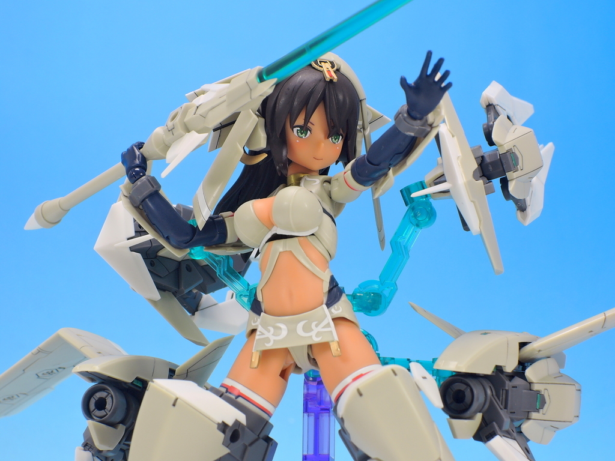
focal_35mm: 120
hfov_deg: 16.4
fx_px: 2132
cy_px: 230
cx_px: 308
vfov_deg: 12.3
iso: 80
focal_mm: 25.5
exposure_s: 1/1.3
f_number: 7.1
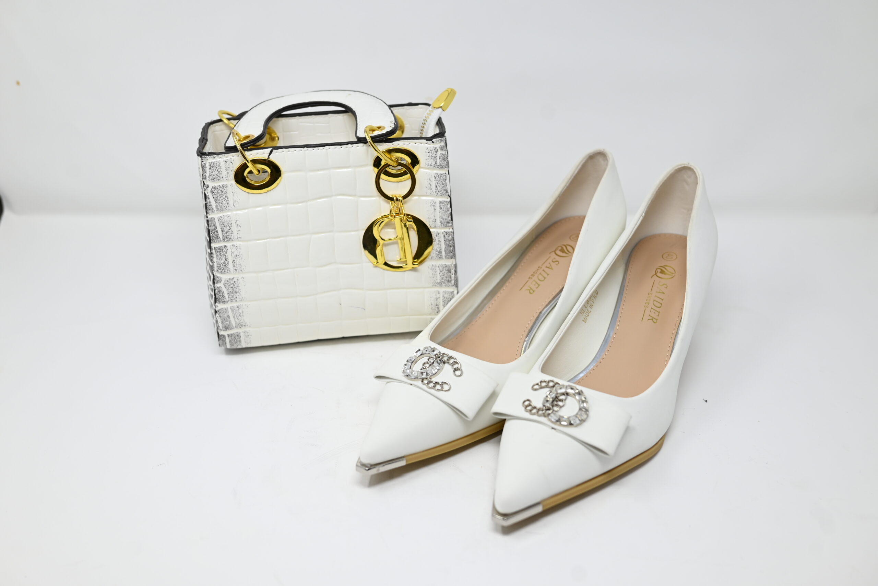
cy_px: 293
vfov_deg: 33.4
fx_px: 976
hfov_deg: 48.4
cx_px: 439
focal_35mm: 40
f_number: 4.5
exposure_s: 1/250
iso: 400
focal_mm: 40
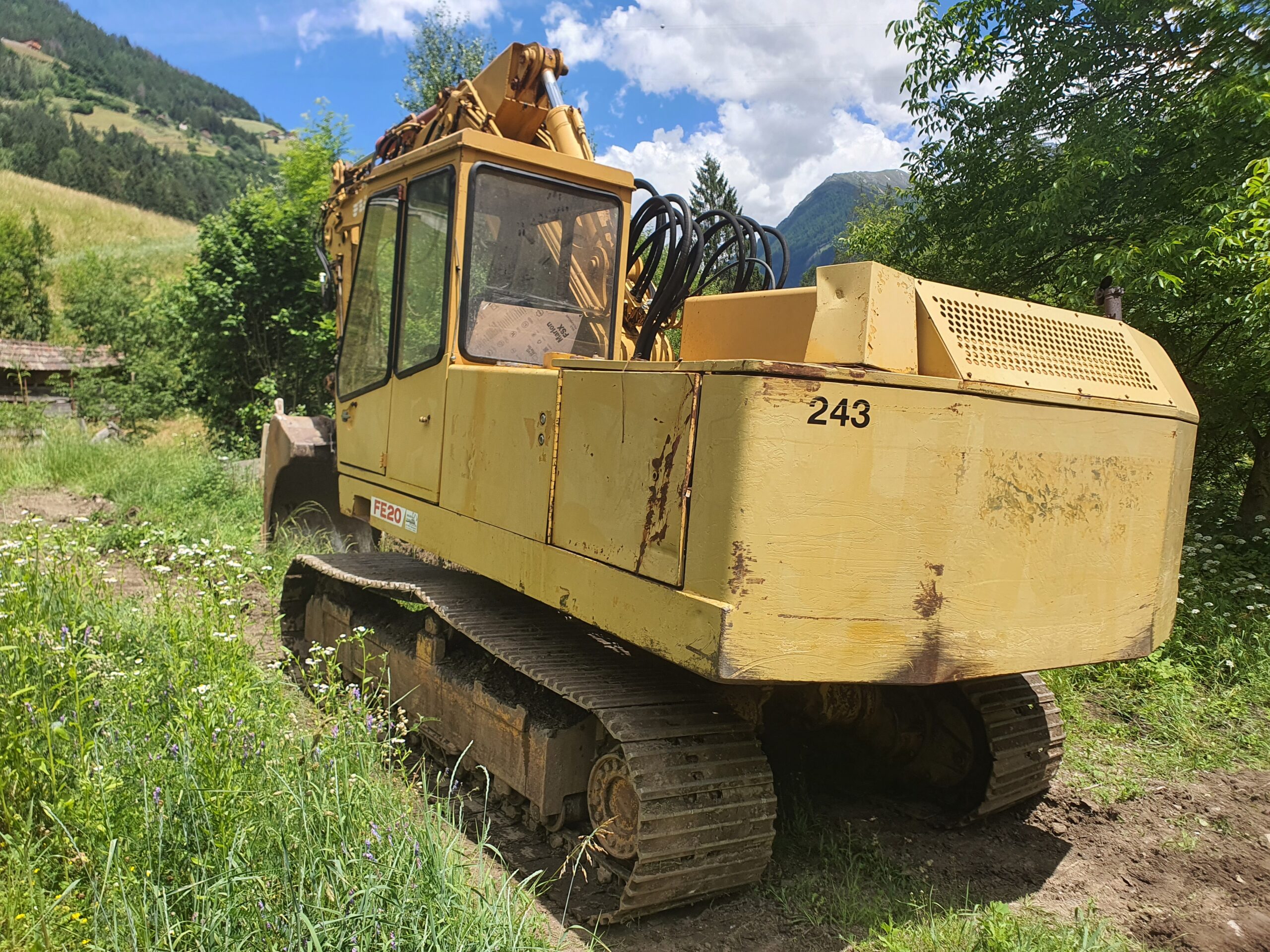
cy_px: 476
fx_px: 954
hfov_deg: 67.3
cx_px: 635
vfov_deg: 53.1
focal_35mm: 26
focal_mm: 4.3
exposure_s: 1/1204
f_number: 2.4
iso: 50
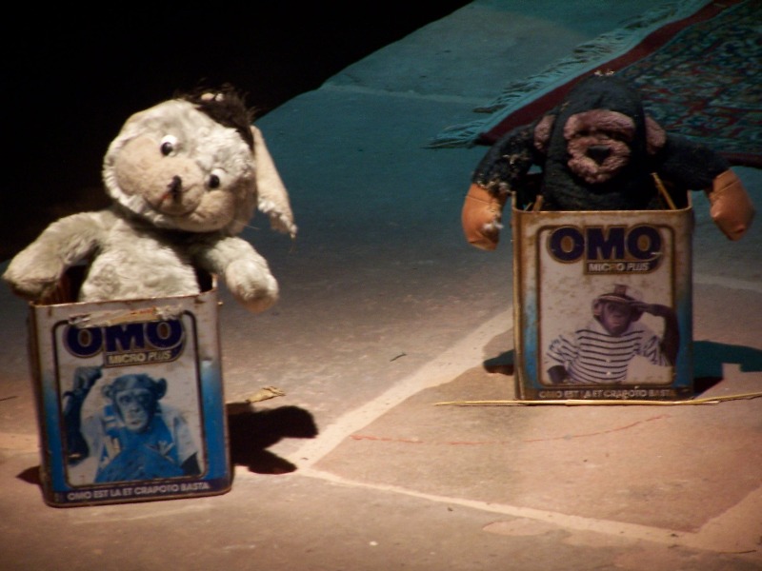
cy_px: 286
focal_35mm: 337
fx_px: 7418
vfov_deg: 4.4
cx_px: 381
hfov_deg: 5.9
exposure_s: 1/8
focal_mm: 55.9
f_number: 3.6
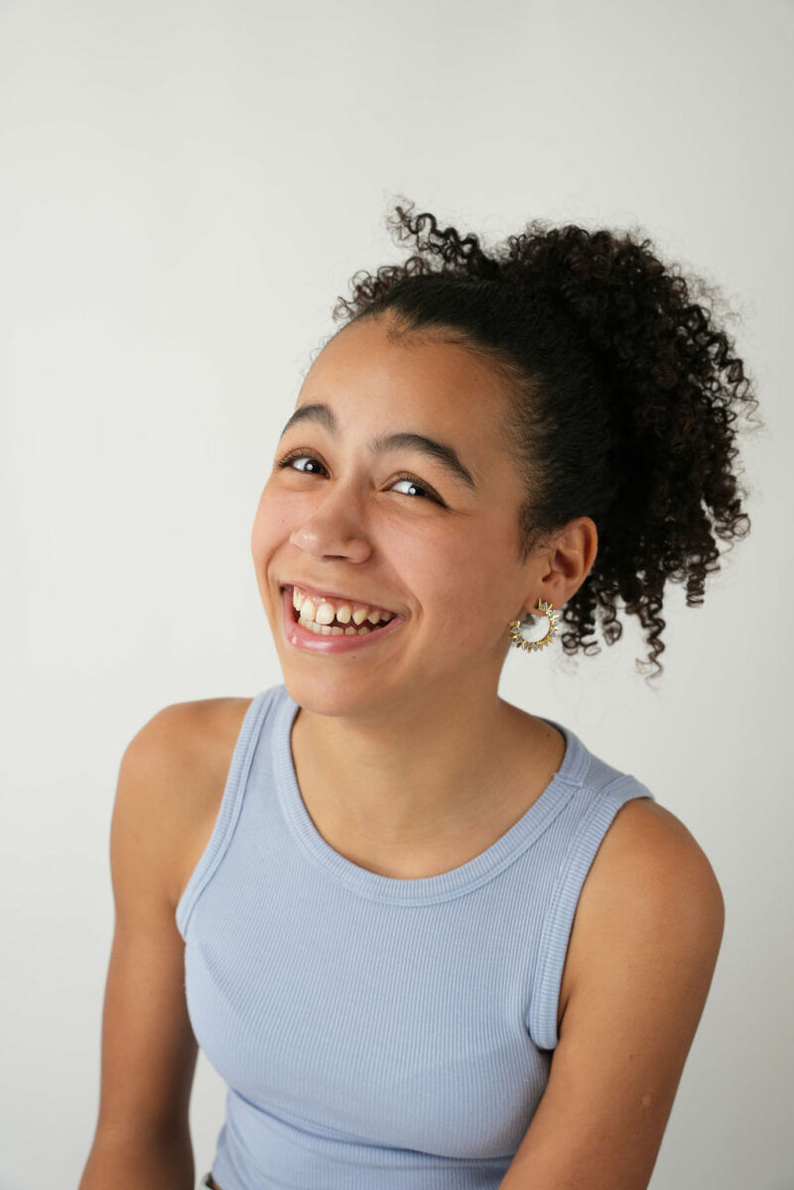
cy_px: 595
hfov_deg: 27.7
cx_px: 397
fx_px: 1611
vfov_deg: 40.6
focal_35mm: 49
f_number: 7.1
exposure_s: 1/80
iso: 100
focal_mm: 48.7
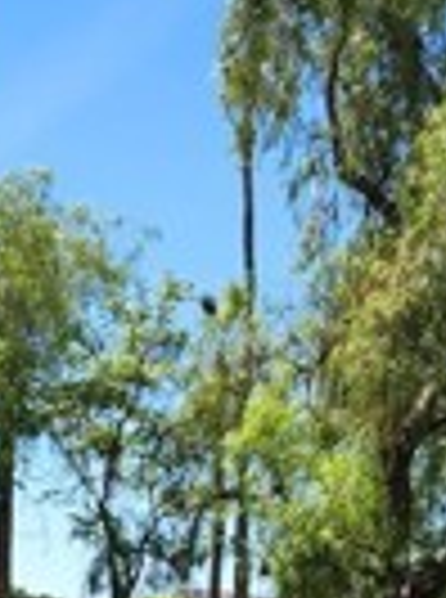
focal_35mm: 111
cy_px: 814
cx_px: -203
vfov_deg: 16.6
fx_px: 1916
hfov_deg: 12.7
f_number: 1.8
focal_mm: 5.4
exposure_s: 1/880
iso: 20
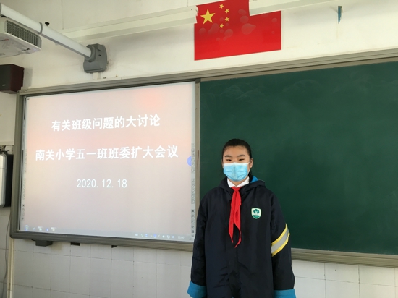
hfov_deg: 61.7
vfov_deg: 48.2
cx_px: 199
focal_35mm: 29
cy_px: 149
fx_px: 333
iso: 32
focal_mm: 4.15
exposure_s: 1/33
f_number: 2.2
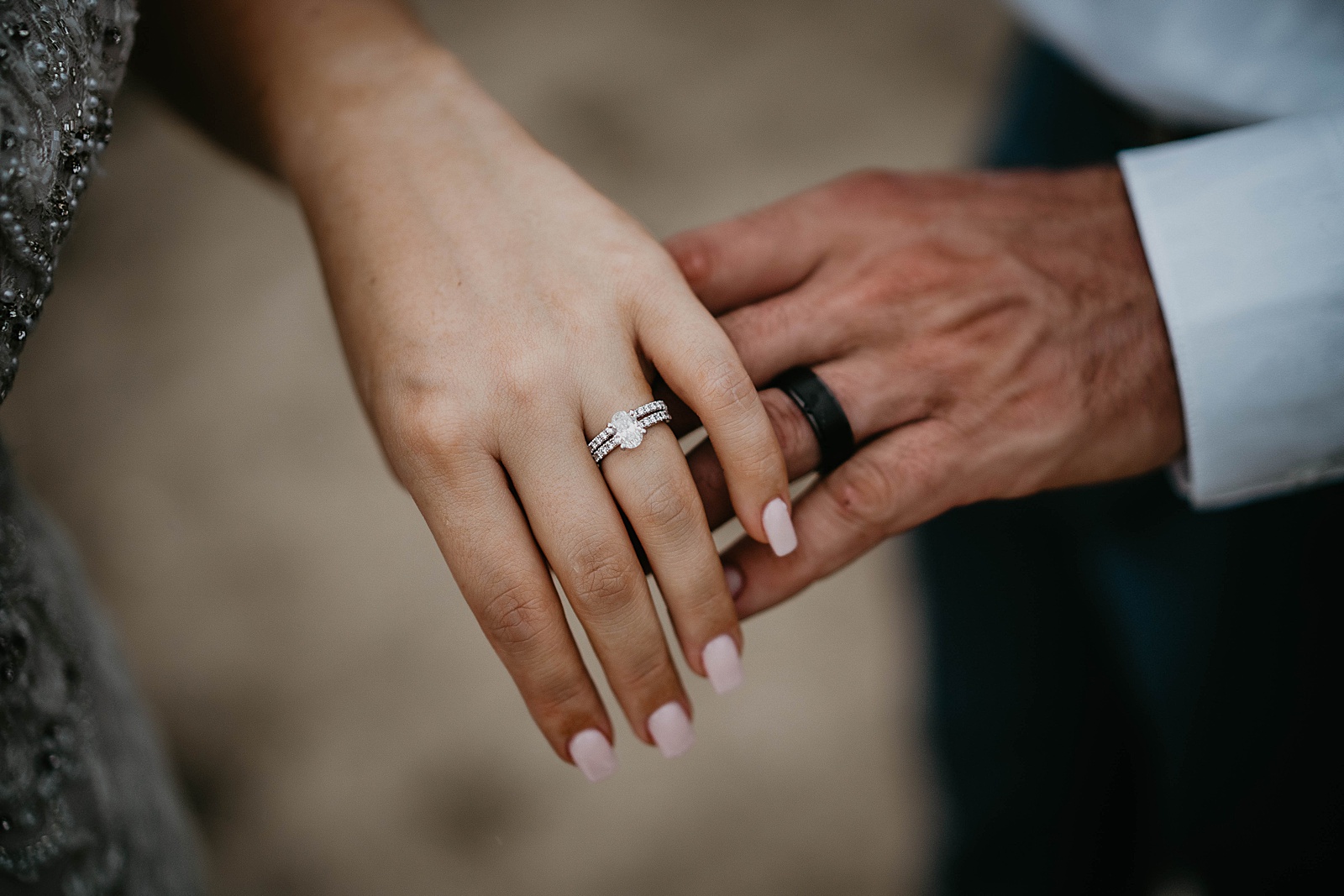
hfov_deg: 36.2
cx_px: 672
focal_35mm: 55
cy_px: 448
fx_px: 2053
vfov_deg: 24.6
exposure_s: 1/1000
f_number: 1.8
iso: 400
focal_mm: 55
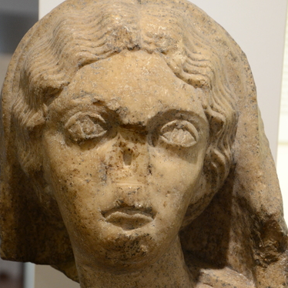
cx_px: 136
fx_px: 1064
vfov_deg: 15.3
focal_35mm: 113
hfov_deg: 15.4
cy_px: 239
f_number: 4.8
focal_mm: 50
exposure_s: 1/50
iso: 1000
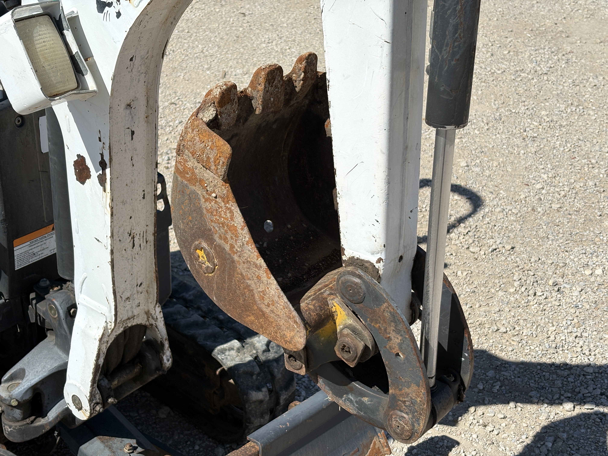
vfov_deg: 28.0
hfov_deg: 36.8
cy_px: 228
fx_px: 913
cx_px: 304
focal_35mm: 52
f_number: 1.6
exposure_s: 1/4630
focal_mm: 5.96
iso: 32
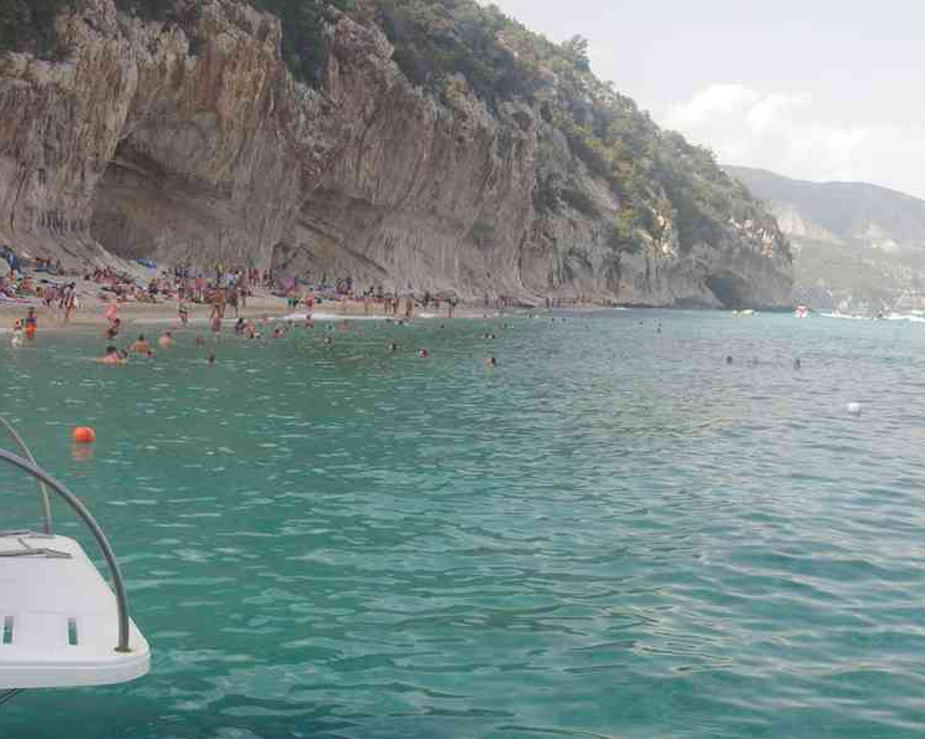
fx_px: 1605
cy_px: 354
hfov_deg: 31.9
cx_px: 319
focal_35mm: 59
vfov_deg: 26.0
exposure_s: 1/60
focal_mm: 31
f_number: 8
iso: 200
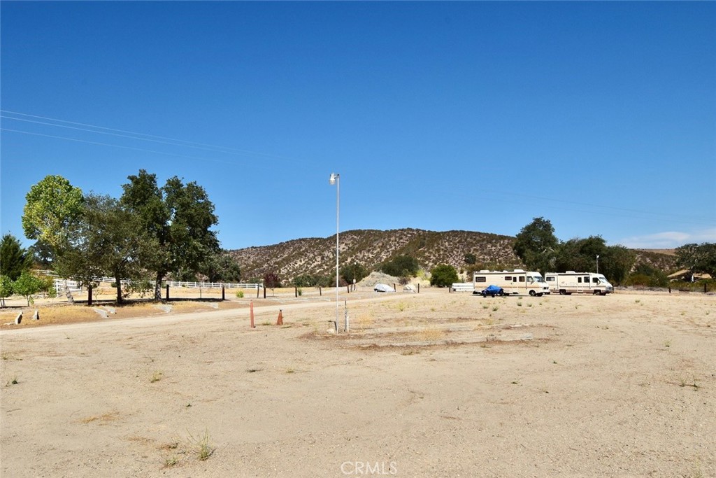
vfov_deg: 56.2
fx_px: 448
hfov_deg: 77.3
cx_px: 358
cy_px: 239
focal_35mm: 22
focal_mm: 15
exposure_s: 1/500
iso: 250
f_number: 11
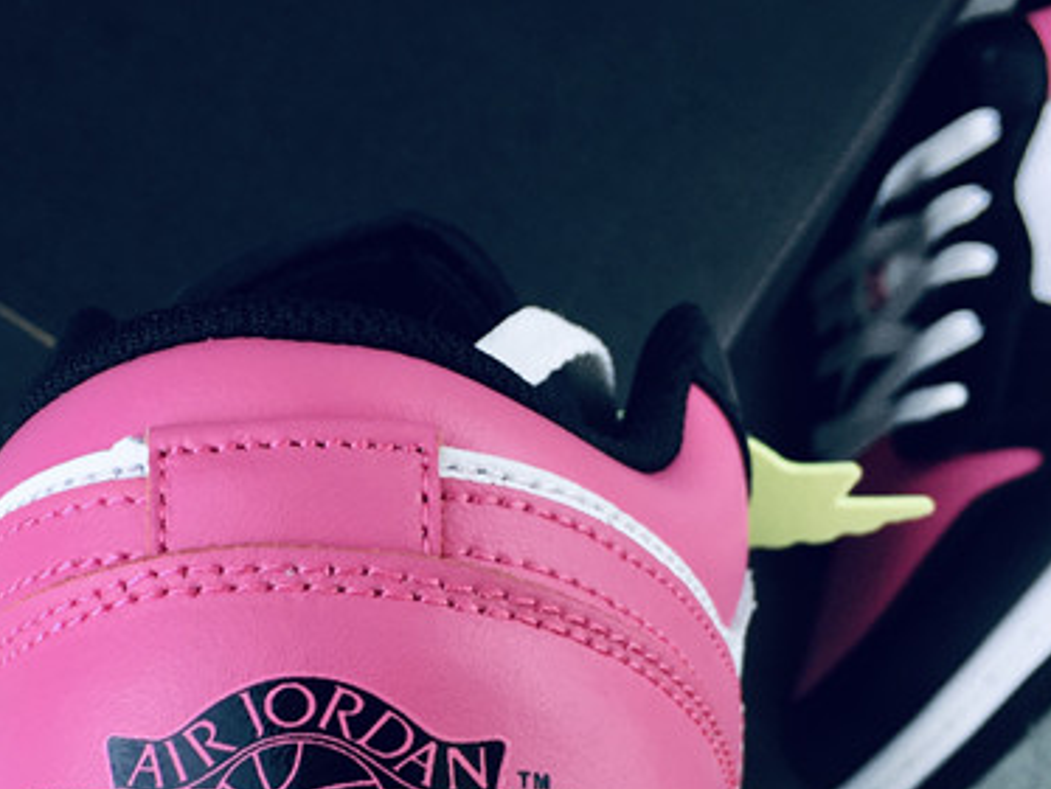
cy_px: 769
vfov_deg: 22.8
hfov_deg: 30.9
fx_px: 1884
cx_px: 334
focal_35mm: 62
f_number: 2.2
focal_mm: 4.15
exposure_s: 1/50
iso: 32
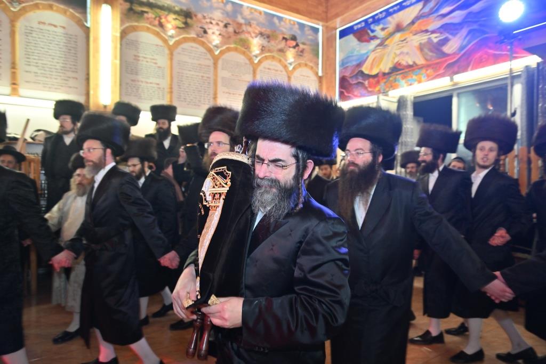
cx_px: 273
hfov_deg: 73.7
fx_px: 364
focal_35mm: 24
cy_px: 182
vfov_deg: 53.1
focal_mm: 24
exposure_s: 1/160
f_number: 4
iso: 800
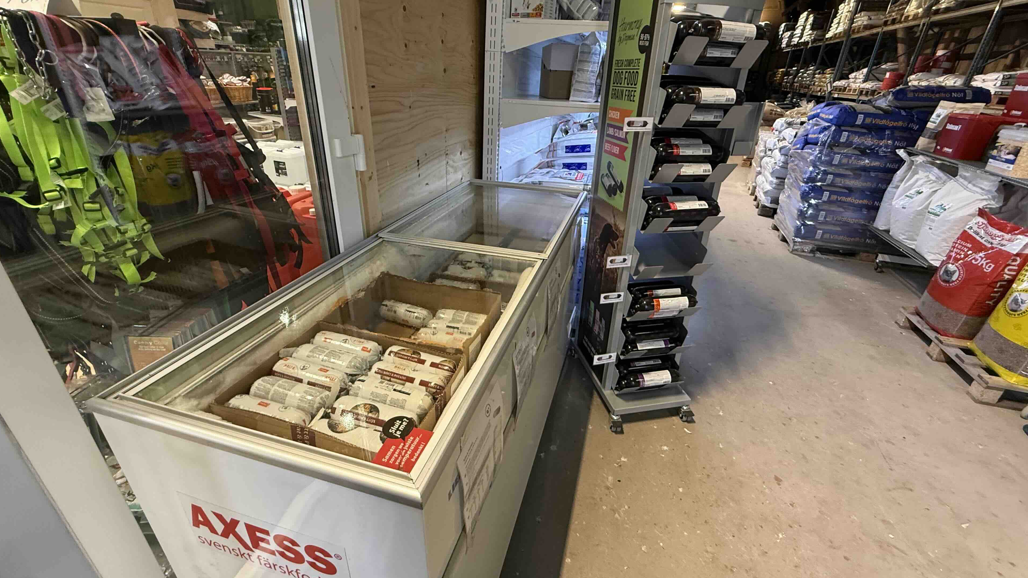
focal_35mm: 16
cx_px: 519
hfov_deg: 99.4
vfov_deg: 67.0
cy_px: 274
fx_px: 436
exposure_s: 1/50
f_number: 2.2
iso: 250
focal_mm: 2.22
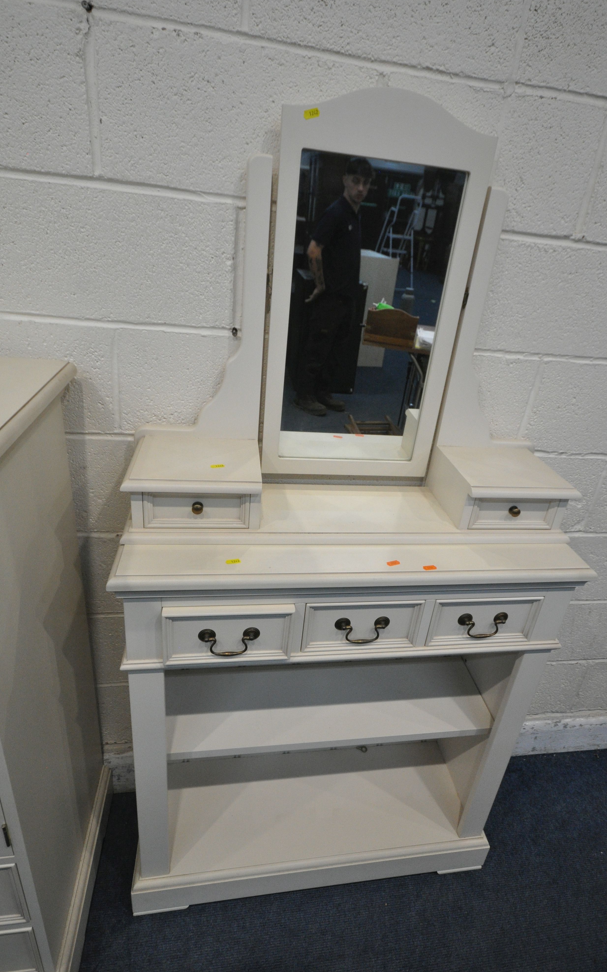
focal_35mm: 22
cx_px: 327
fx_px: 570
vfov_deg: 80.8
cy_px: 477
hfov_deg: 56.0
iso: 1250
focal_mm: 13
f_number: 5.6
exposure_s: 1/125
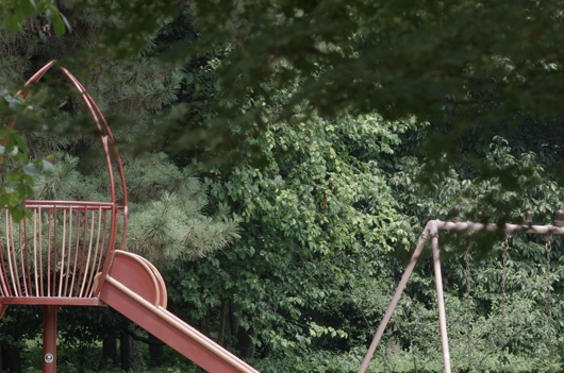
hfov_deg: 10.2
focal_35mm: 203
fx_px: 3174
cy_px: 312
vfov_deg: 6.7
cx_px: 322
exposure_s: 1/200
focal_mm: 70
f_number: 6.3
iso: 100
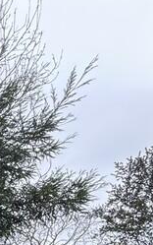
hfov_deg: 16.4
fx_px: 406
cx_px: -153
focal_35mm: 61
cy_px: 352
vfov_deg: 26.1
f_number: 2.2
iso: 64
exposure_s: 1/235
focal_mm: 2.22
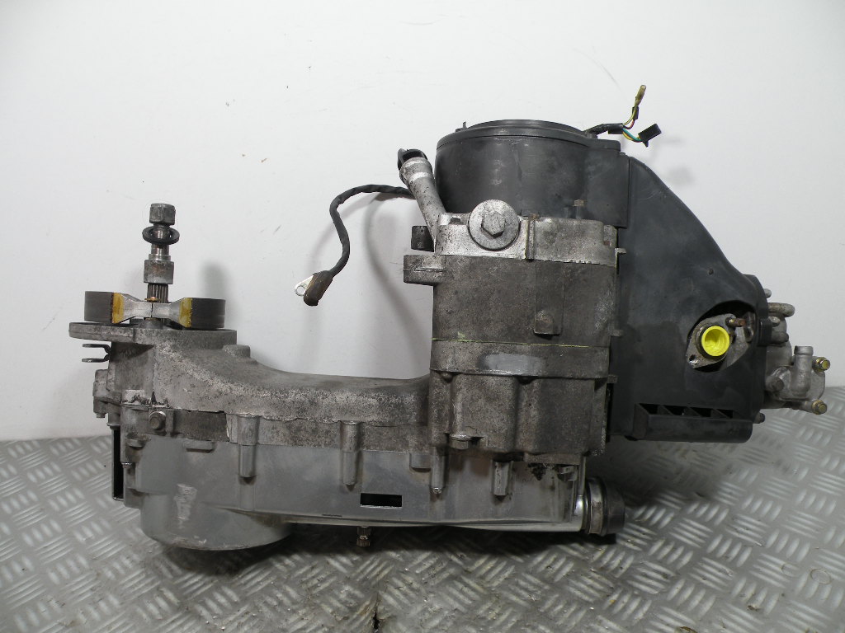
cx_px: 422
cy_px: 316
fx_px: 659
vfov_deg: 51.4
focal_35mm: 27
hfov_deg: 65.3
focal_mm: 4.7
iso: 64
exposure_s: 1/65
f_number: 3.2
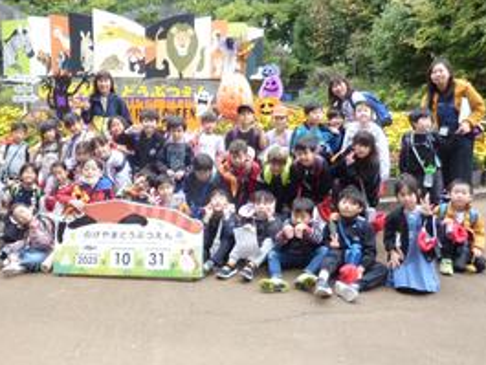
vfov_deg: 42.8
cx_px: 204
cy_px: 151
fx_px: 464
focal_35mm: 33
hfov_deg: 55.1
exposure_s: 1/50
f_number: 3.3
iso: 80
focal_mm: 4.1
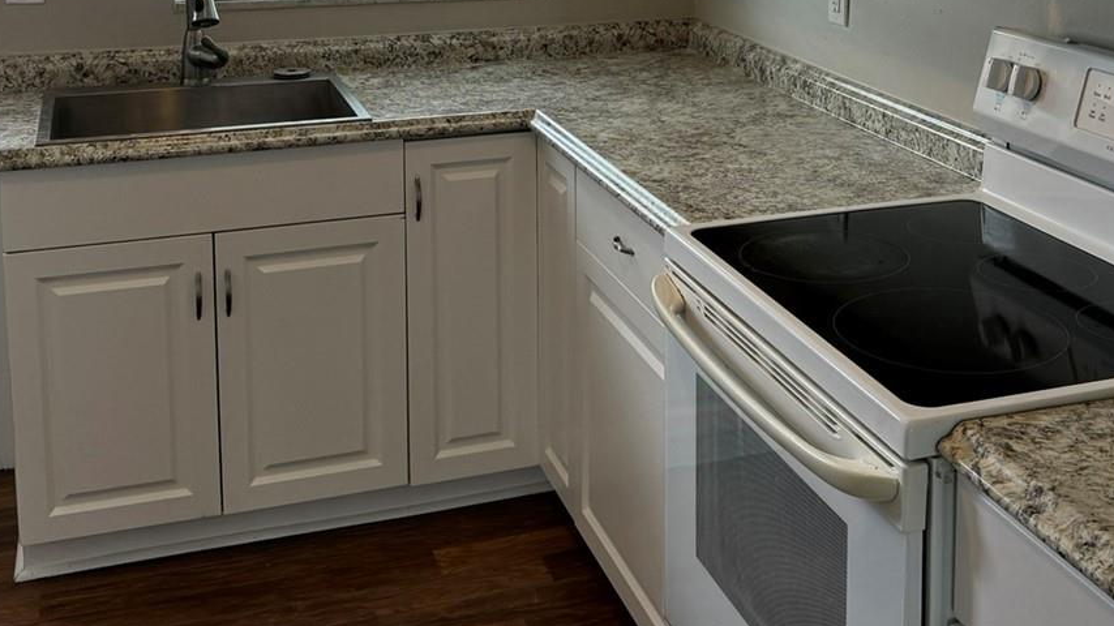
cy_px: -7
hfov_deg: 41.9
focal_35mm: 49
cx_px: 670
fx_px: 1447
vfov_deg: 23.4
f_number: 1.78
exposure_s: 1/120
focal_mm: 6.76
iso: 100
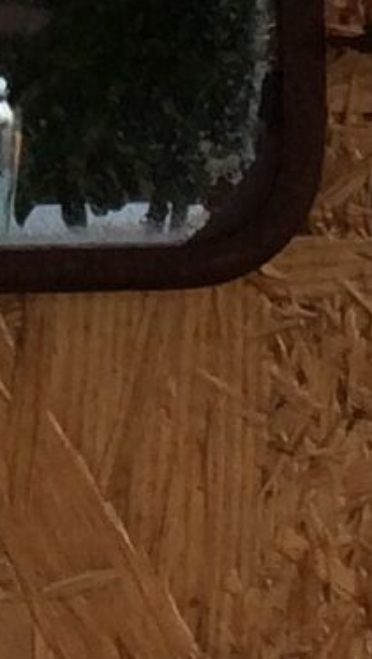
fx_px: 4217
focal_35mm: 241
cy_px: -365
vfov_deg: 8.7
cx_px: -238
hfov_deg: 5.0
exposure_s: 1/234
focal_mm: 3.3
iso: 32
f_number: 2.4
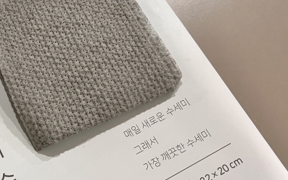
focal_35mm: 50
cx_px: 50
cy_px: 86
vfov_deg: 25.8
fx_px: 392
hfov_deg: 38.5
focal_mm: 5.7
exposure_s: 1/60
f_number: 1.5
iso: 100
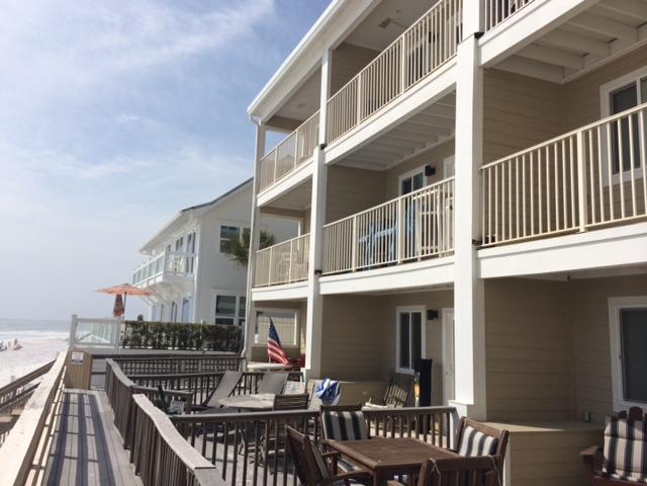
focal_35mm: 30
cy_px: 243
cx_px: 324
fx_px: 561
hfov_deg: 60.0
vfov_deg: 46.8
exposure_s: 1/5128
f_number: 2.2
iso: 40
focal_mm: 4.12
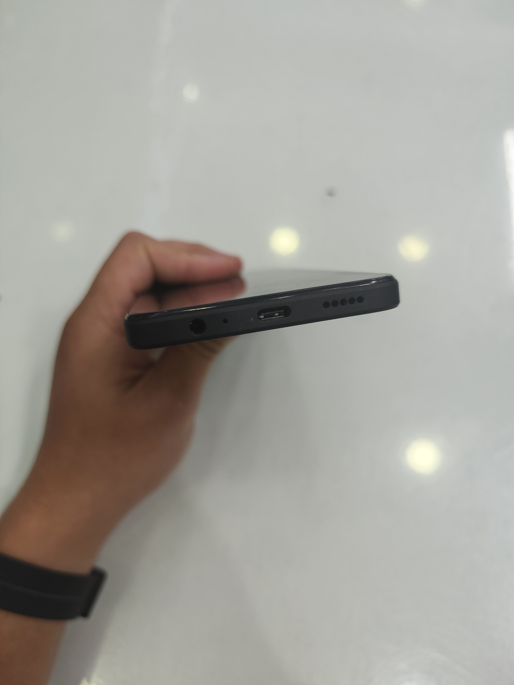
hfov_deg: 58.9
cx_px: 257
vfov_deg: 73.9
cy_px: 342
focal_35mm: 23
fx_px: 455
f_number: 2
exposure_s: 1/101
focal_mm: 8.72
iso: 250
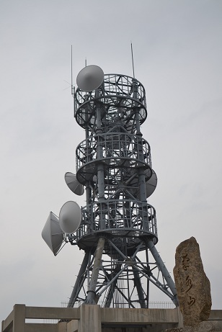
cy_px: 166
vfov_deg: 37.8
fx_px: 485
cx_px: 111
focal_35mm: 52
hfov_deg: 25.8
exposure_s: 1/2500
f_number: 2.8
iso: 100
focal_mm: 35
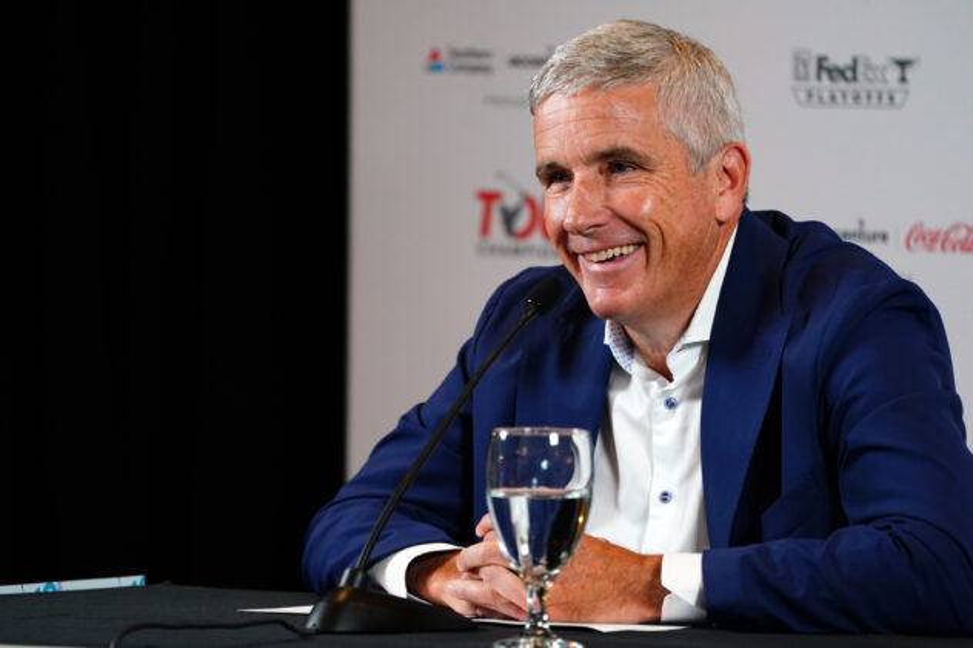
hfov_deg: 5.2
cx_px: 486
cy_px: 324
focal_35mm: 400
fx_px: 10808
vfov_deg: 3.4
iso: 4000
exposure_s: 1/250
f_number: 5.6
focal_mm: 400
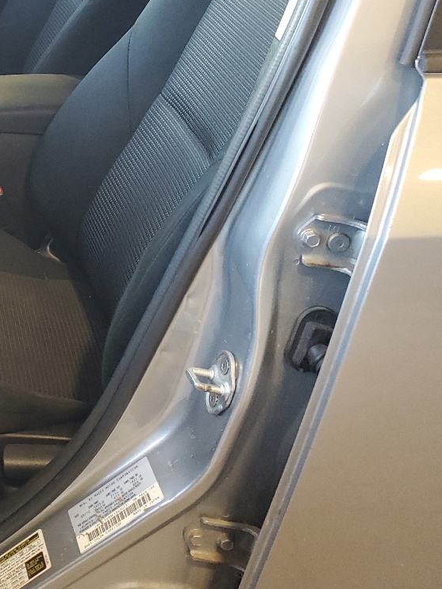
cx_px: -172
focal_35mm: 56
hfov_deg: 22.5
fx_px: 954
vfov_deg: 33.5
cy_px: 128
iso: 147
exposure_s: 1/60.2
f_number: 1.5
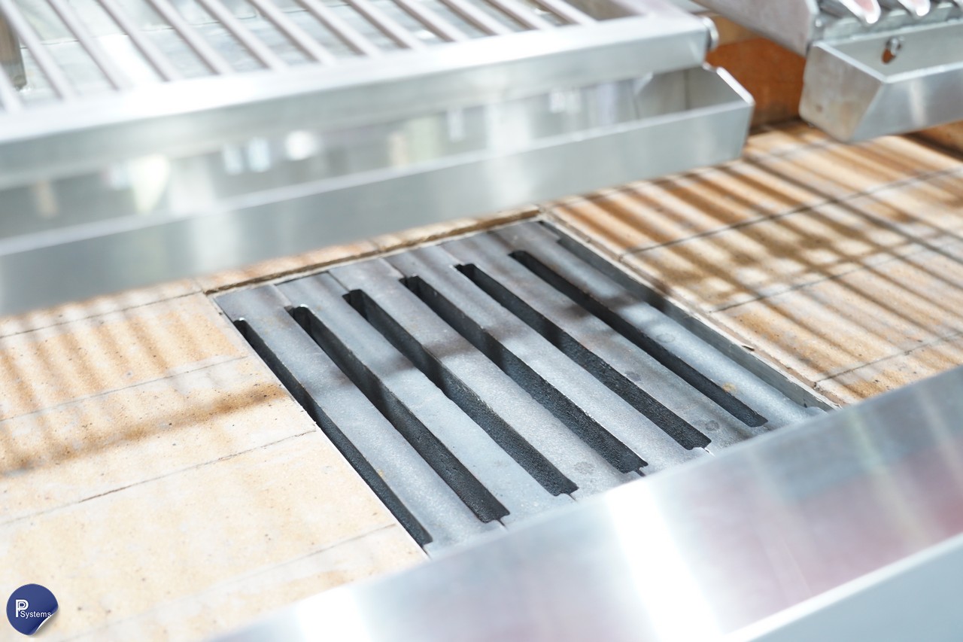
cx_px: 482
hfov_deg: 43.6
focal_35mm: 45
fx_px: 1204
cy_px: 321
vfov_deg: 29.9
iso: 1600
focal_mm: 45
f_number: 4
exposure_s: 1/50
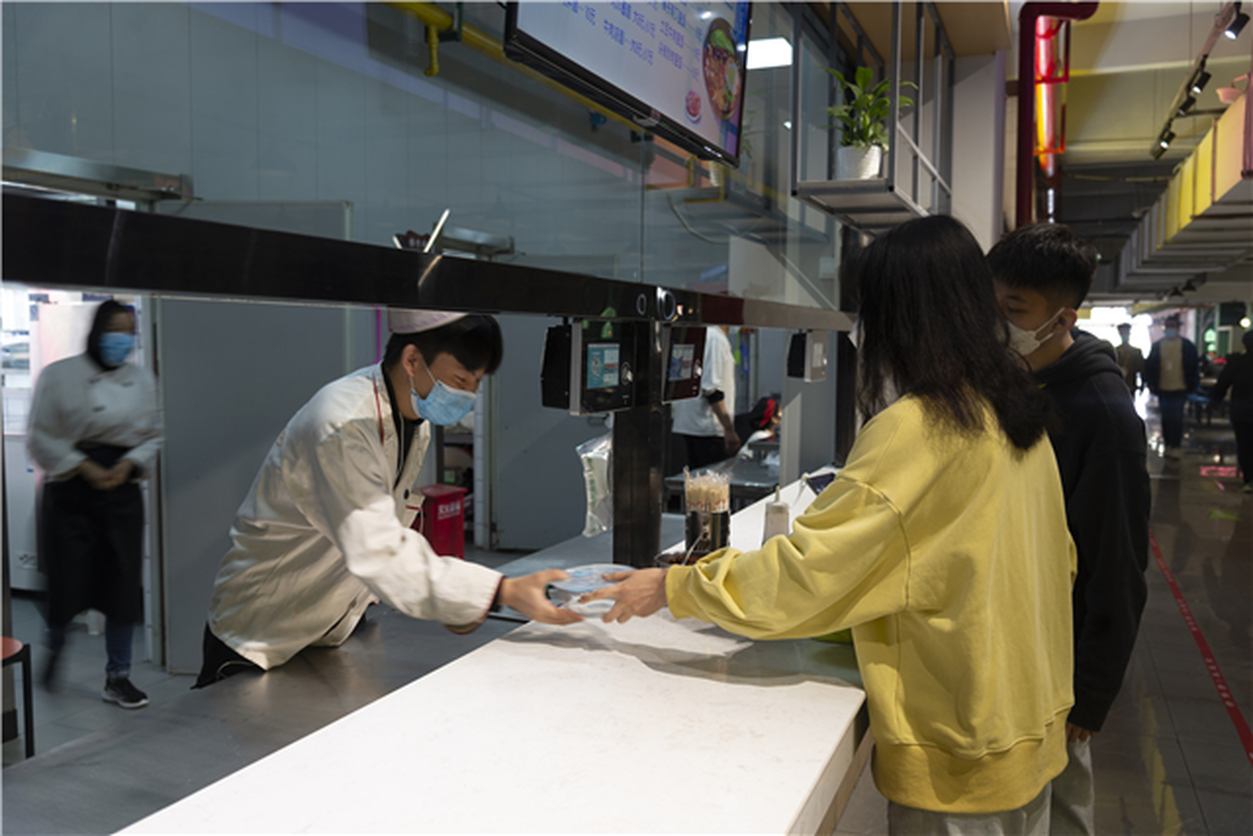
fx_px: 1044
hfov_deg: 61.9
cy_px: 418
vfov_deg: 43.6
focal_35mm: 30
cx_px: 626
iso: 100
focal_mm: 30
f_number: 4
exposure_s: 1/15
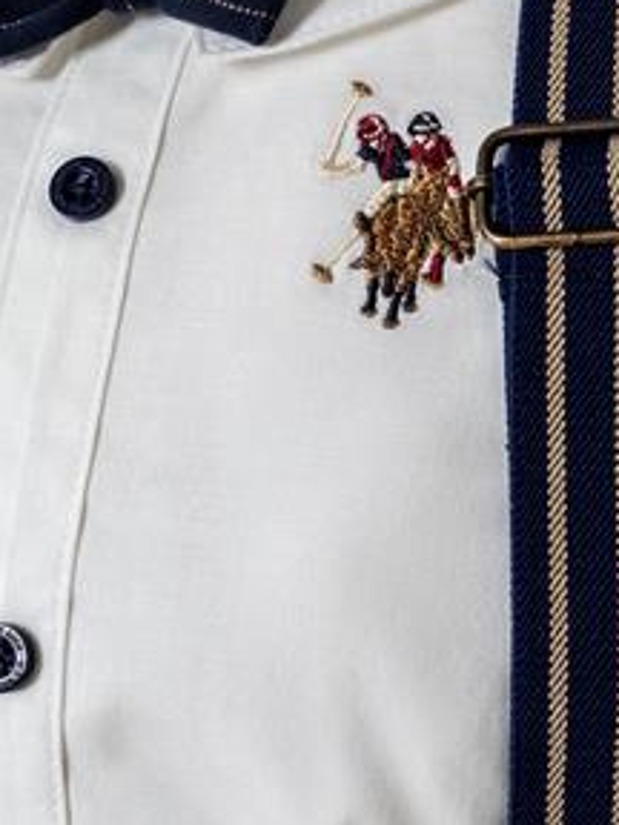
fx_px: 2384
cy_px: 133
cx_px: 203
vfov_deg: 19.4
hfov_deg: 14.8
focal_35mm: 100
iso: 160
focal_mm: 50
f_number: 11
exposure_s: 1/160
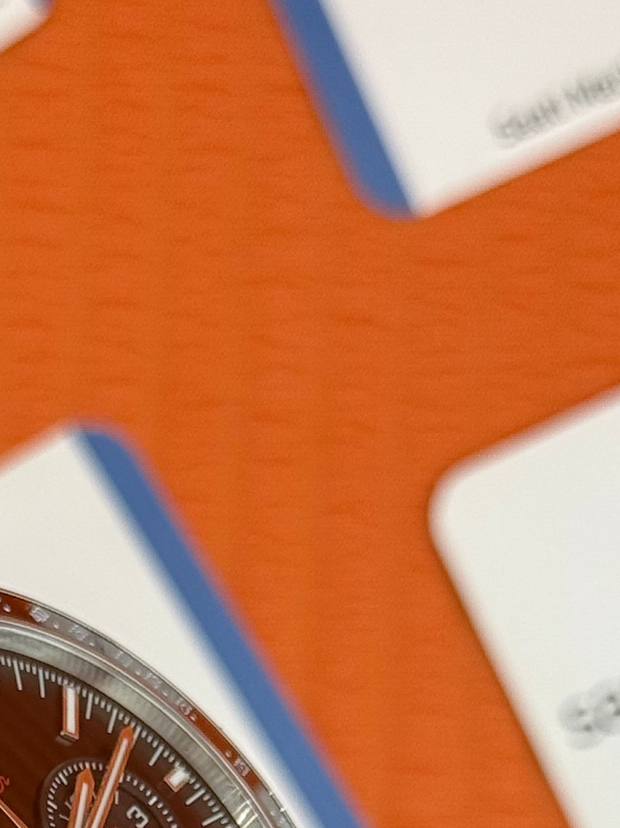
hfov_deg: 9.4
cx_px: -11
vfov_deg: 12.3
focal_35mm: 156
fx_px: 3727
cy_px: 1038
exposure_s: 1/122
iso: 50
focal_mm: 6.76
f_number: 1.78
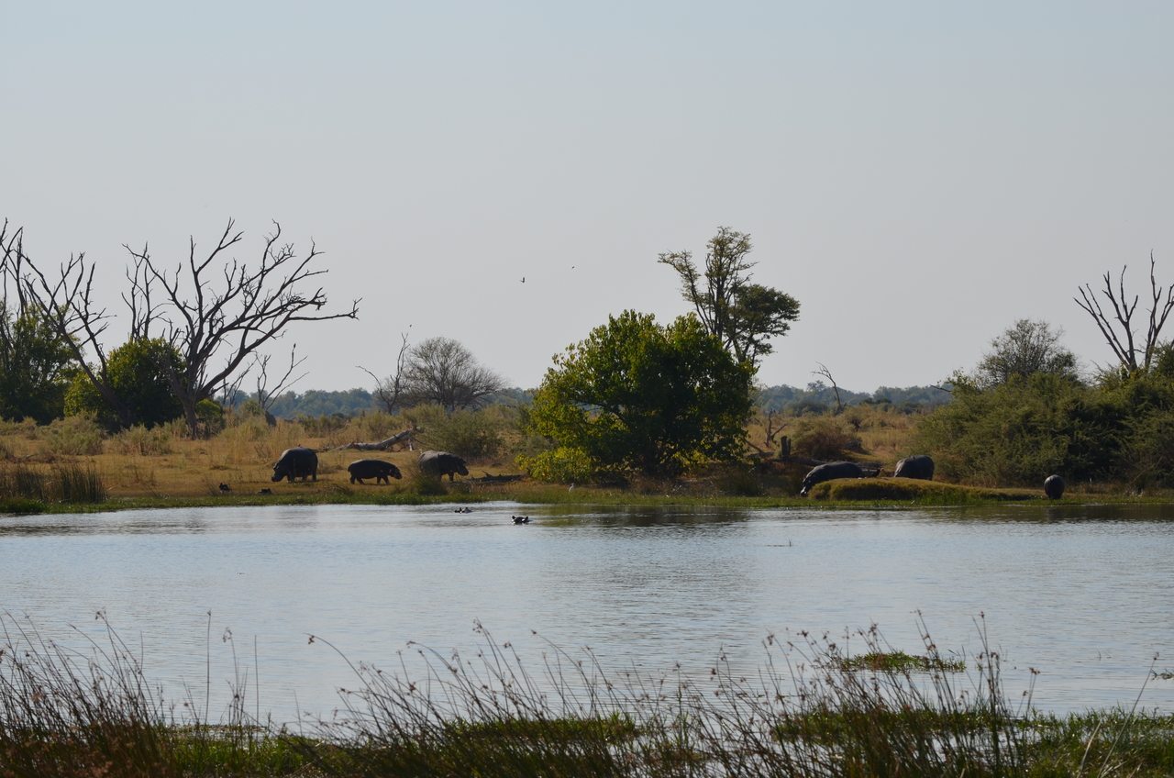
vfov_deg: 7.9
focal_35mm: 174
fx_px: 5663
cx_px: 587
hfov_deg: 11.8
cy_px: 389
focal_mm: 116
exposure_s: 1/400
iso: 100
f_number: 10
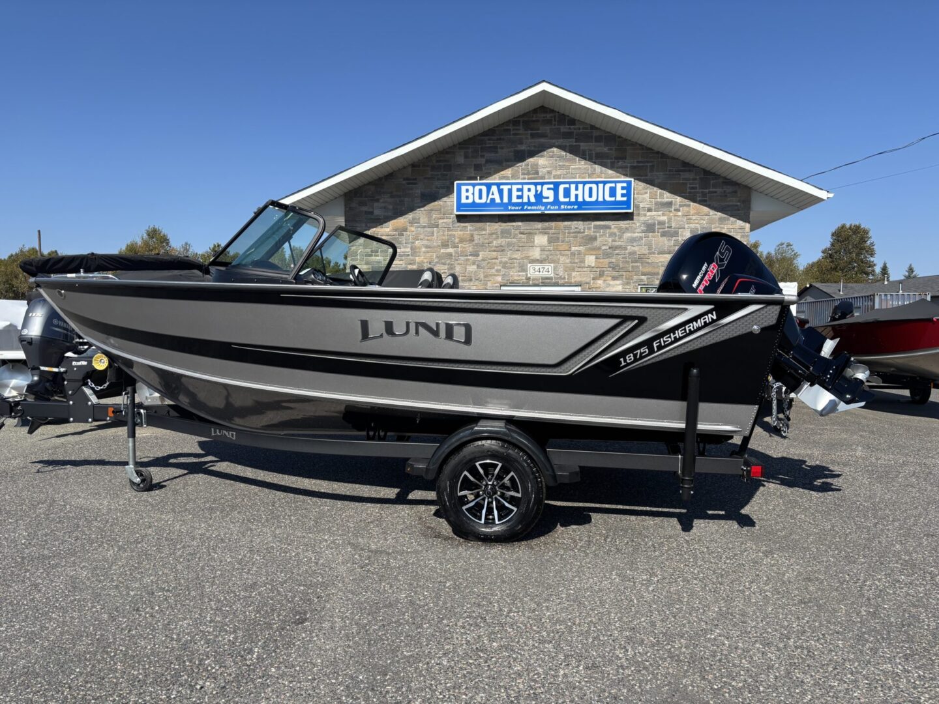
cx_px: 470
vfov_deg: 53.1
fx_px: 705
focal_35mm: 26
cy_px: 352
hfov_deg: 67.3
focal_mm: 5.96
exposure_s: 1/3205
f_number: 1.6
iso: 50
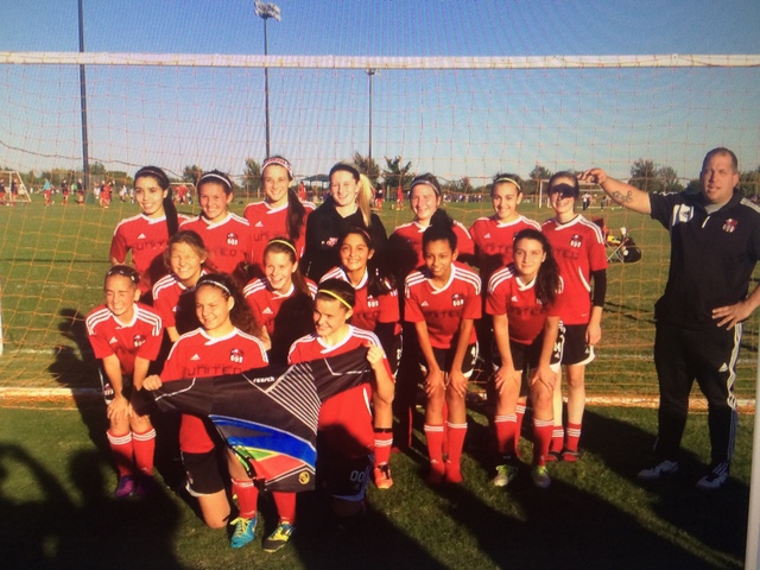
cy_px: 285
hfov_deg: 61.7
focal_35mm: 29
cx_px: 380
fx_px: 637
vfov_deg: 48.2
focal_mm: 4.15
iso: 64
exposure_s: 1/30
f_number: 2.2
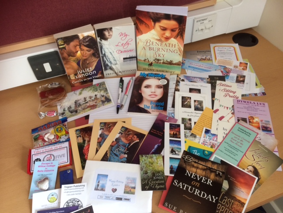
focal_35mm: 29
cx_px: 142
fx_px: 237
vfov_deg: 48.2
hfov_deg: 61.7
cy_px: 106
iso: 100
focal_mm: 4.15
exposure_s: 1/33
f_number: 2.2
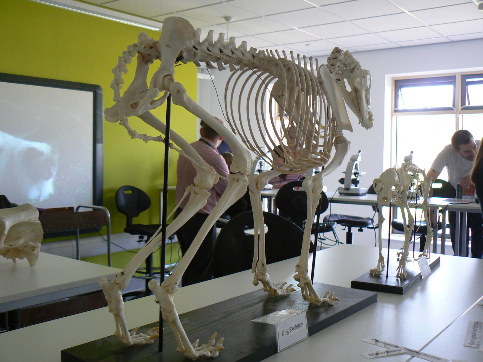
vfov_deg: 37.7
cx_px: 242
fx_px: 530
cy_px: 181
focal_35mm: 38
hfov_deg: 49.0
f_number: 2.8
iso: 125
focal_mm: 6.4
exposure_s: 1/30
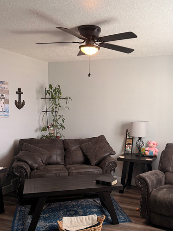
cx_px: 105
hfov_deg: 38.5
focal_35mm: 37
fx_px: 246
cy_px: 128
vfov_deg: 50.0
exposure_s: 1/115
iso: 200
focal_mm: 6.76
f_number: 1.78
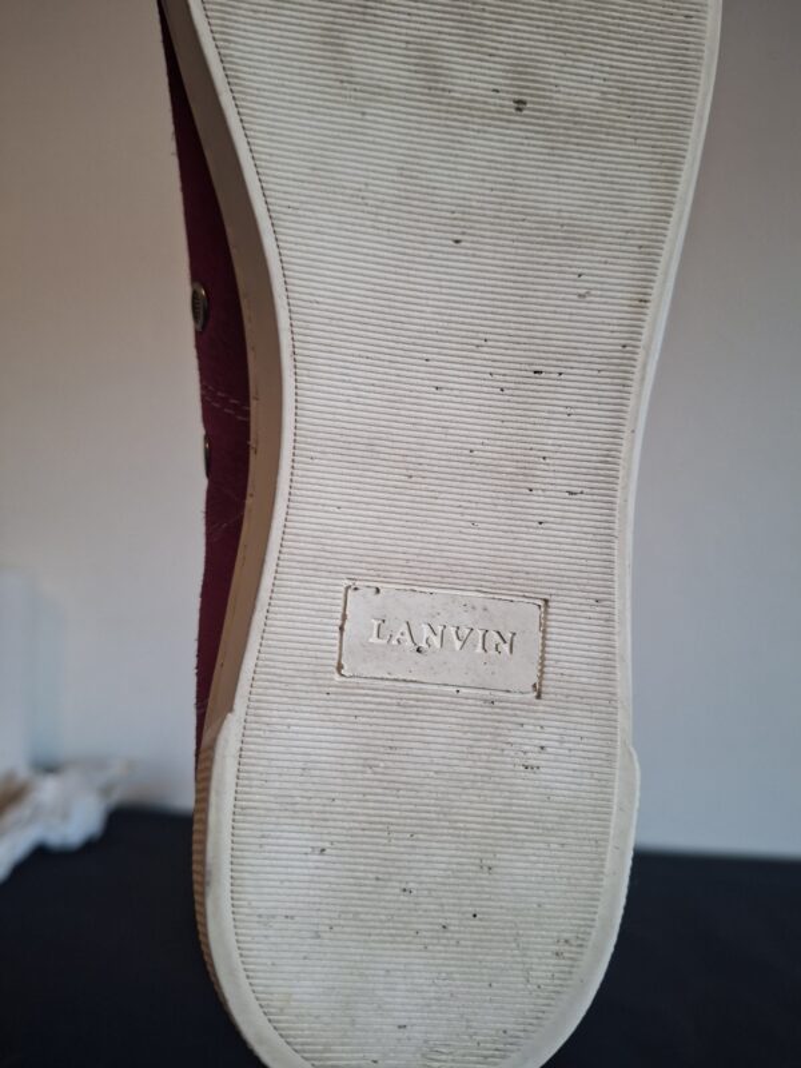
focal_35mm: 23
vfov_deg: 73.9
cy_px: 534
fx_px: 710
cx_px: 400
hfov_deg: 58.9
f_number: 1.8
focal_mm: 5.54
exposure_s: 1/50
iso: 200
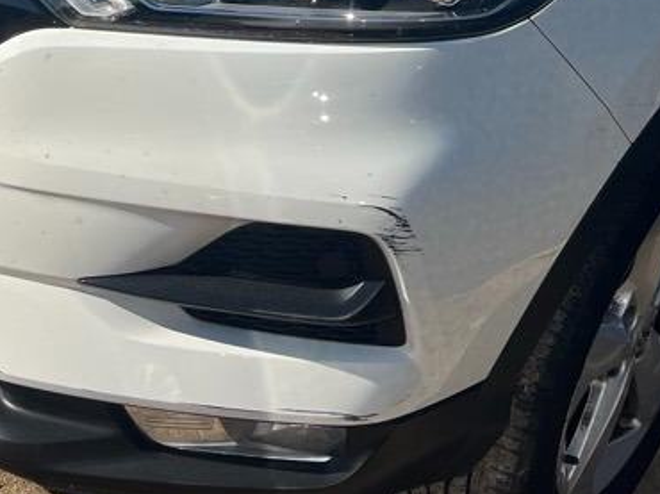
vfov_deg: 15.5
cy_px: -169
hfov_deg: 21.8
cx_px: 310
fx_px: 1715
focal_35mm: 90
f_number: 1.6
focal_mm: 5.1
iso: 50
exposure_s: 1/5319
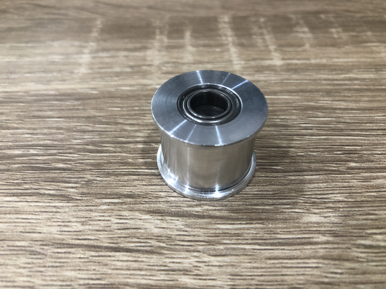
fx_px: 312
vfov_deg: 49.7
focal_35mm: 28
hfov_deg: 63.4
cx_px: 193
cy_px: 144
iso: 100
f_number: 1.8
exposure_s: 1/17
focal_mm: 3.99
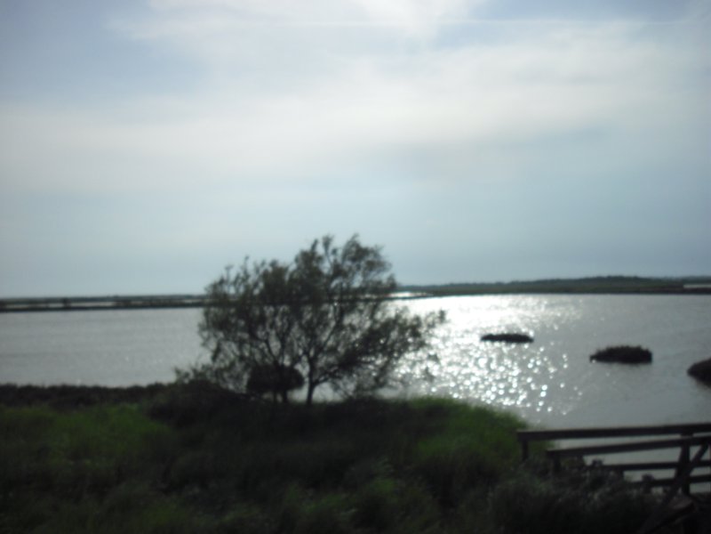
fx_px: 781
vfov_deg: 37.7
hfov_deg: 49.0
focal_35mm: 38
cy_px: 267
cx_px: 356
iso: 100
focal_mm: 6.2
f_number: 8
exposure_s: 1/1000
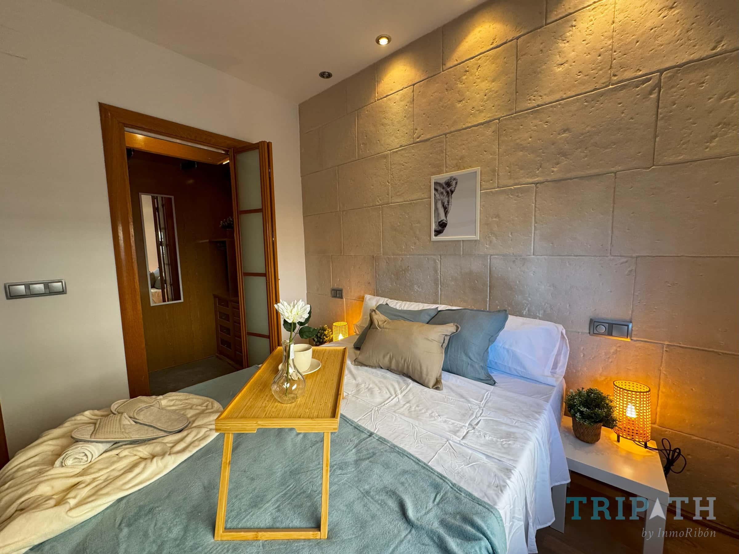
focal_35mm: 14
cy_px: 277
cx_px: 370
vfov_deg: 85.7
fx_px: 299
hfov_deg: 102.1
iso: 200
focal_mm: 2.22
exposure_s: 1/100
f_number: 2.2
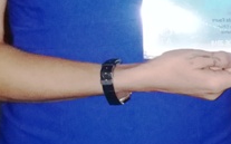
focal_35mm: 127
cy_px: -9
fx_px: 799
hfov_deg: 16.3
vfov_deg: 10.2
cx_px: 183
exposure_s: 1/30
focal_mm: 3.3
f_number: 2.2
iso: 500
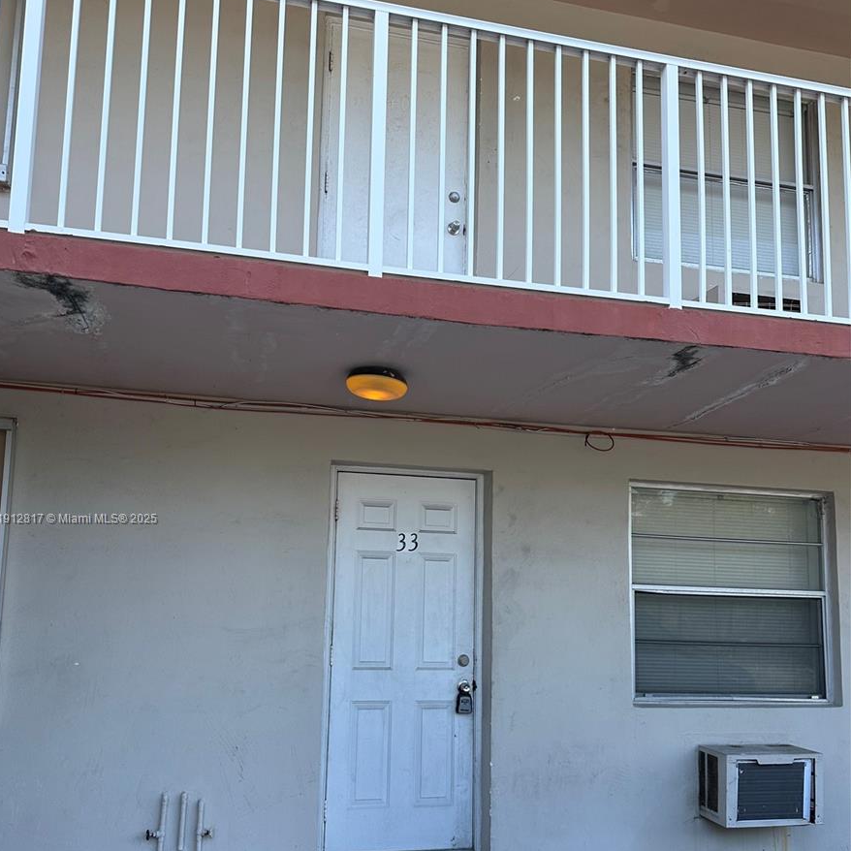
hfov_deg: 55.6
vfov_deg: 55.1
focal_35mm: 29
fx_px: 807
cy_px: 520
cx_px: 416
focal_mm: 6.86
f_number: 1.78
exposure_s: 1/910
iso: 80
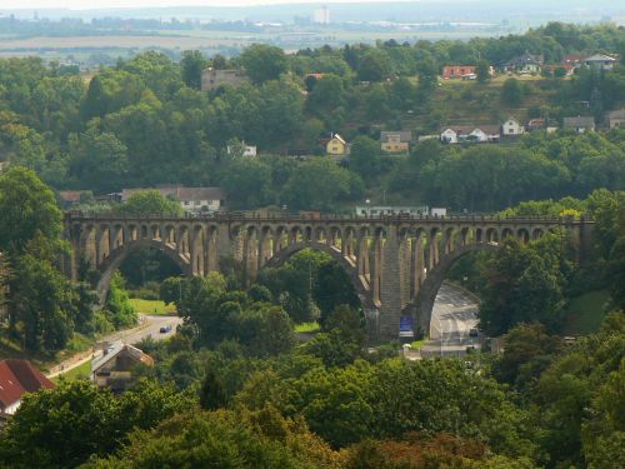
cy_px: 234
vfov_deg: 8.2
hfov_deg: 10.9
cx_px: 312
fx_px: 3286
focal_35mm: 182
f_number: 5.6
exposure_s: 1/320
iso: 80
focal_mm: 30.4
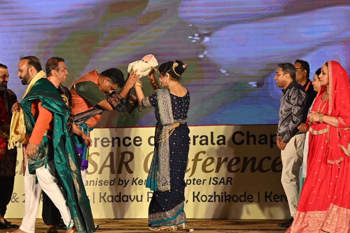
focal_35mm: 96
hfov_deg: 21.2
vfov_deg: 14.2
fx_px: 933
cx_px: 194
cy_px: 113
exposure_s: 1/250
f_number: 5.6
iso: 1250
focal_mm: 85
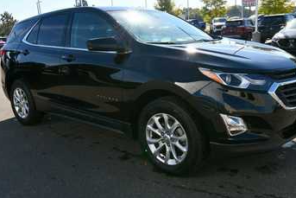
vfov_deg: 37.8
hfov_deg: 54.4
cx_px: 154
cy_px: 87
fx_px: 288
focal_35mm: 35
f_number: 8
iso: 110
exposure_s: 1/250
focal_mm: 20
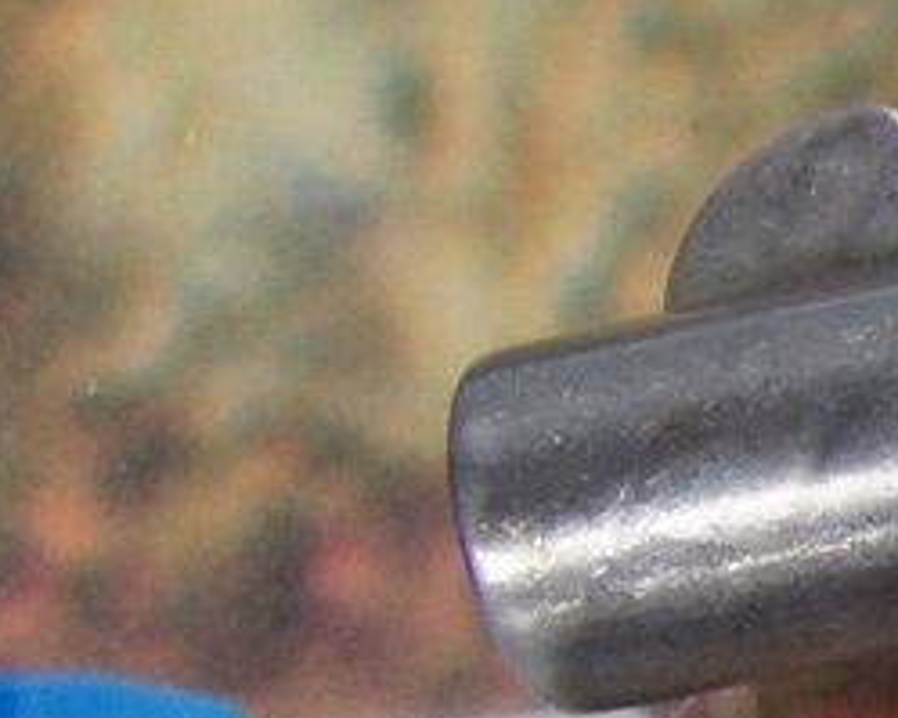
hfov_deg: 6.3
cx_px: 3606
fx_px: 6642
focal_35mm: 250
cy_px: 732
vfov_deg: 6.2
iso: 1600
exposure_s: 1/125
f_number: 4
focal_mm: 22
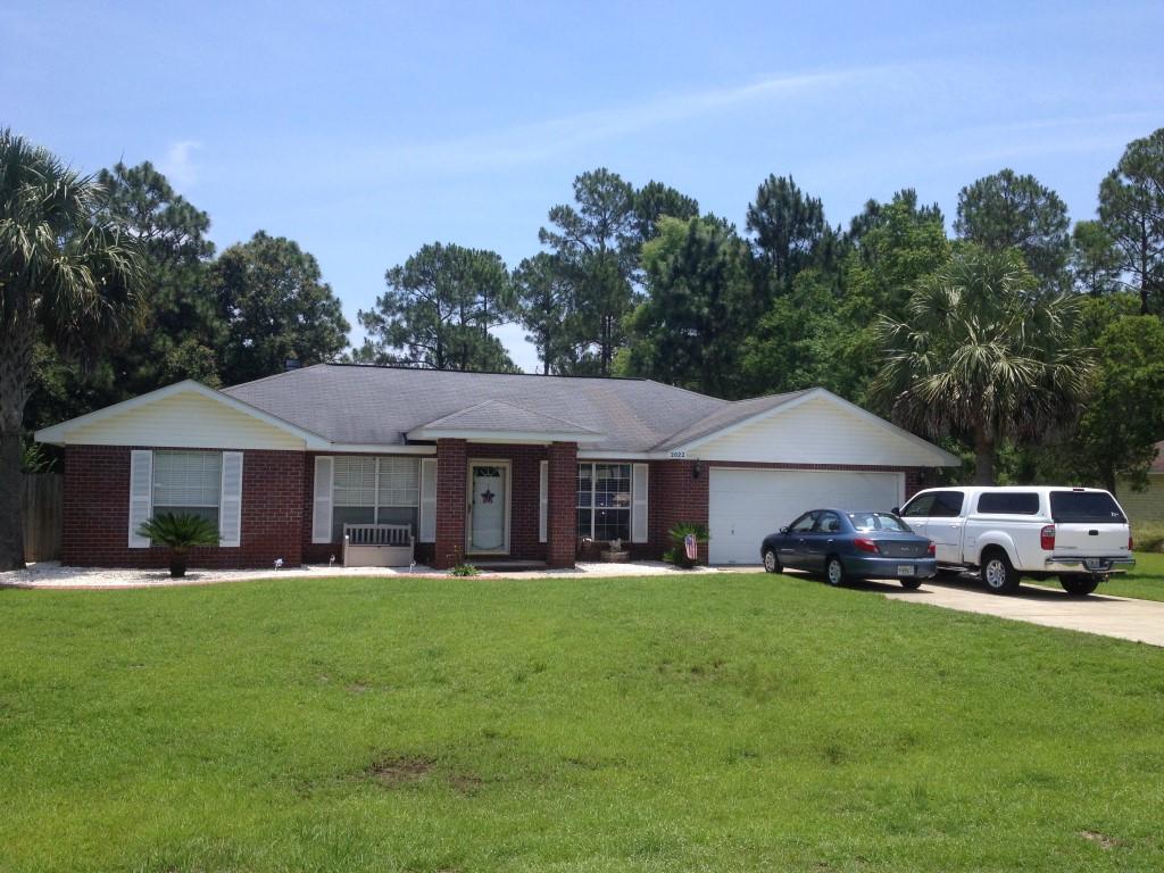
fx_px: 1177
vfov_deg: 40.7
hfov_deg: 52.6
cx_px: 582
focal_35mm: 35
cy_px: 436
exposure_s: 1/1623
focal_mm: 4.28
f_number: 2.4
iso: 50
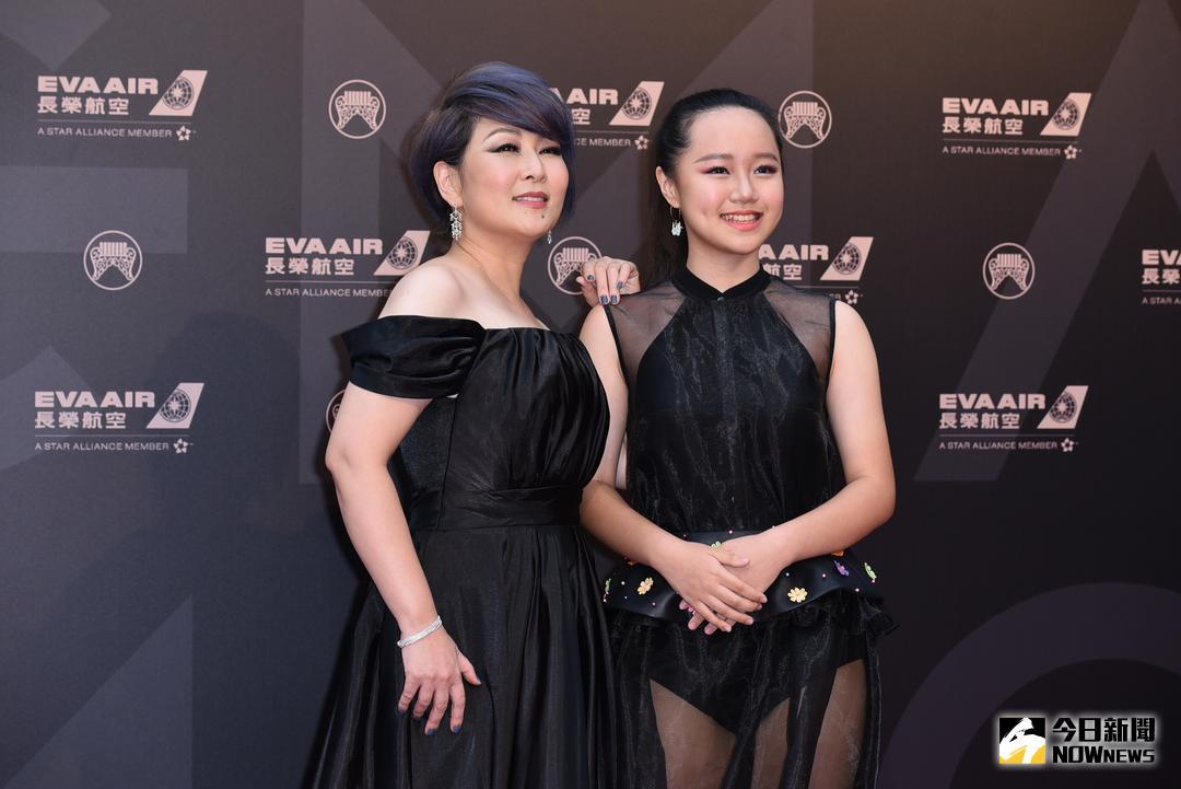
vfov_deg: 11.2
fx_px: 4004
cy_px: 394
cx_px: 590
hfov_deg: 16.8
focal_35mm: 122
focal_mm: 122
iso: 1250
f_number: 5.6
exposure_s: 1/250
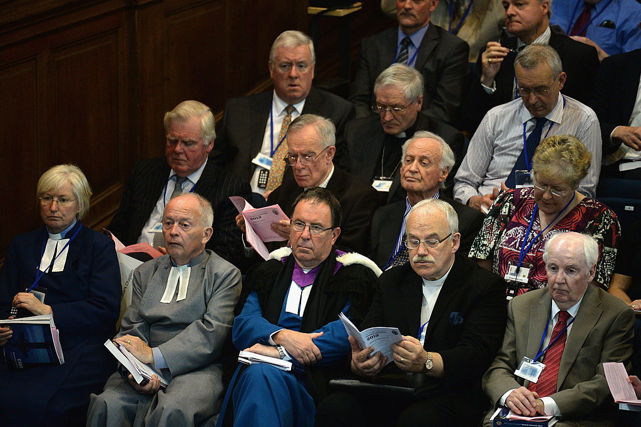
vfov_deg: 3.4
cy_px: 214
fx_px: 7120
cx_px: 320
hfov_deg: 5.2
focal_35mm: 400
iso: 4000
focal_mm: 400
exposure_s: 1/250
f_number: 4
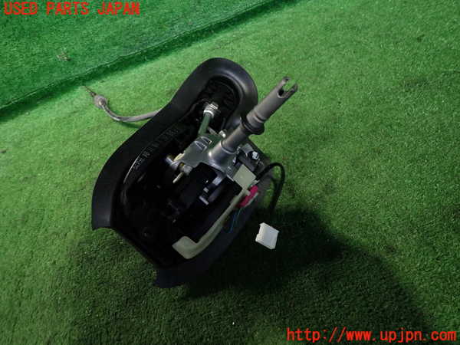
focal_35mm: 25
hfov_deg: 69.4
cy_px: 172
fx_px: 332
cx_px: 230
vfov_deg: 54.9
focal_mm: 4.5
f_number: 2
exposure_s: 1/30
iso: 250
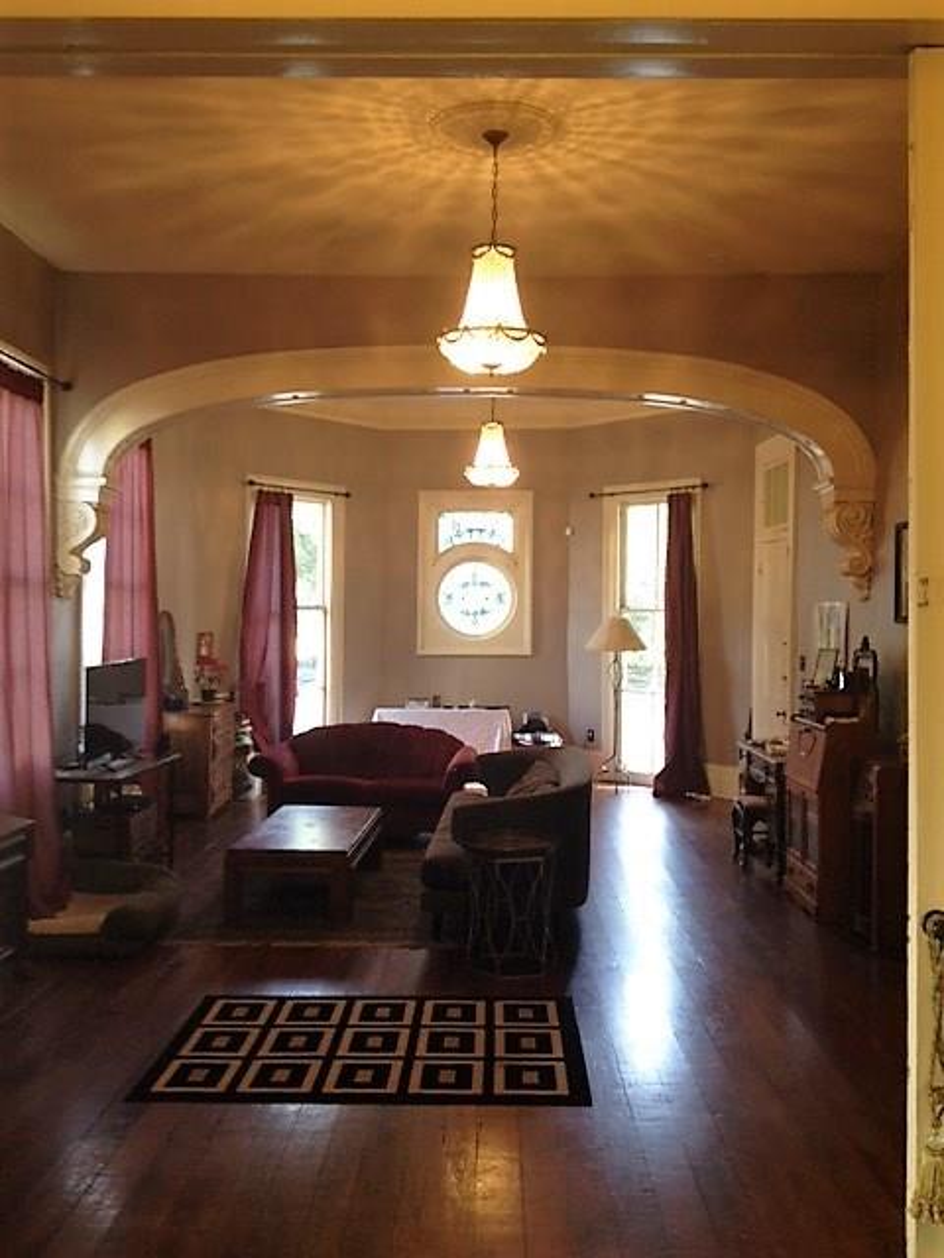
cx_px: 472
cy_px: 629
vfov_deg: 52.6
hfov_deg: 40.7
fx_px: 1273
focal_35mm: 35
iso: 80
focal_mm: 4.28
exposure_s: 1/20
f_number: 2.4
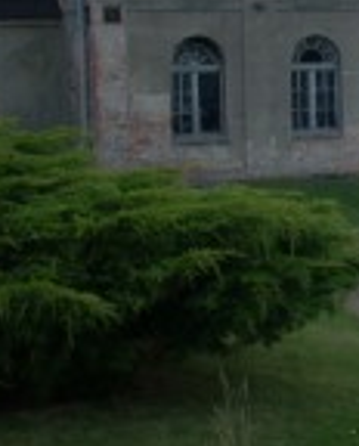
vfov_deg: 17.0
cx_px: 529
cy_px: 87
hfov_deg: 13.1
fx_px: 1481
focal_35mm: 112
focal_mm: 6.2
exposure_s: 1/324
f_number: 2.8
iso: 64
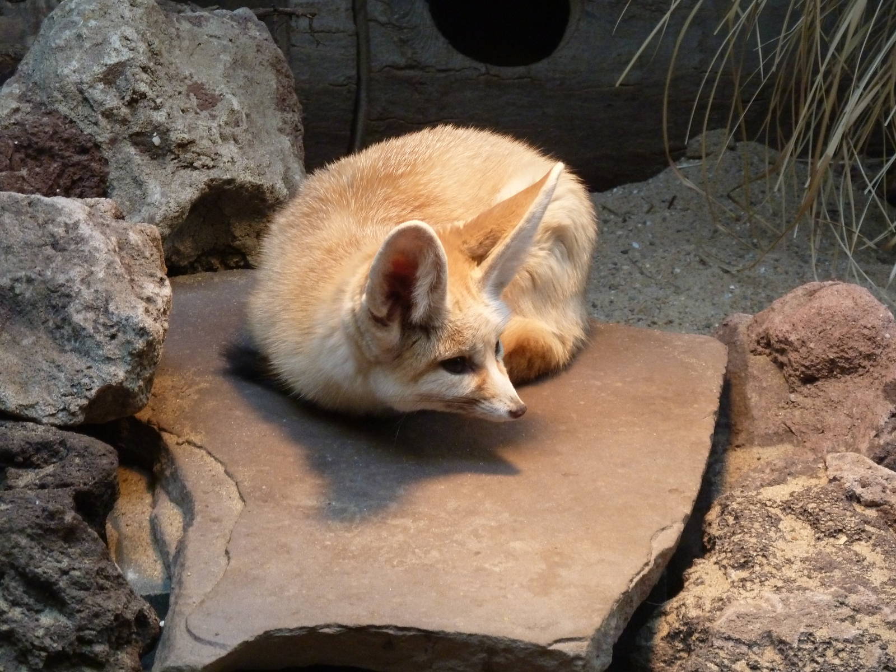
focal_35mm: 128
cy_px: 336
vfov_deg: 11.6
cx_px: 448
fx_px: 3313
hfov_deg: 15.4
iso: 400
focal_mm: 21
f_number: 4.4
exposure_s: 1/50
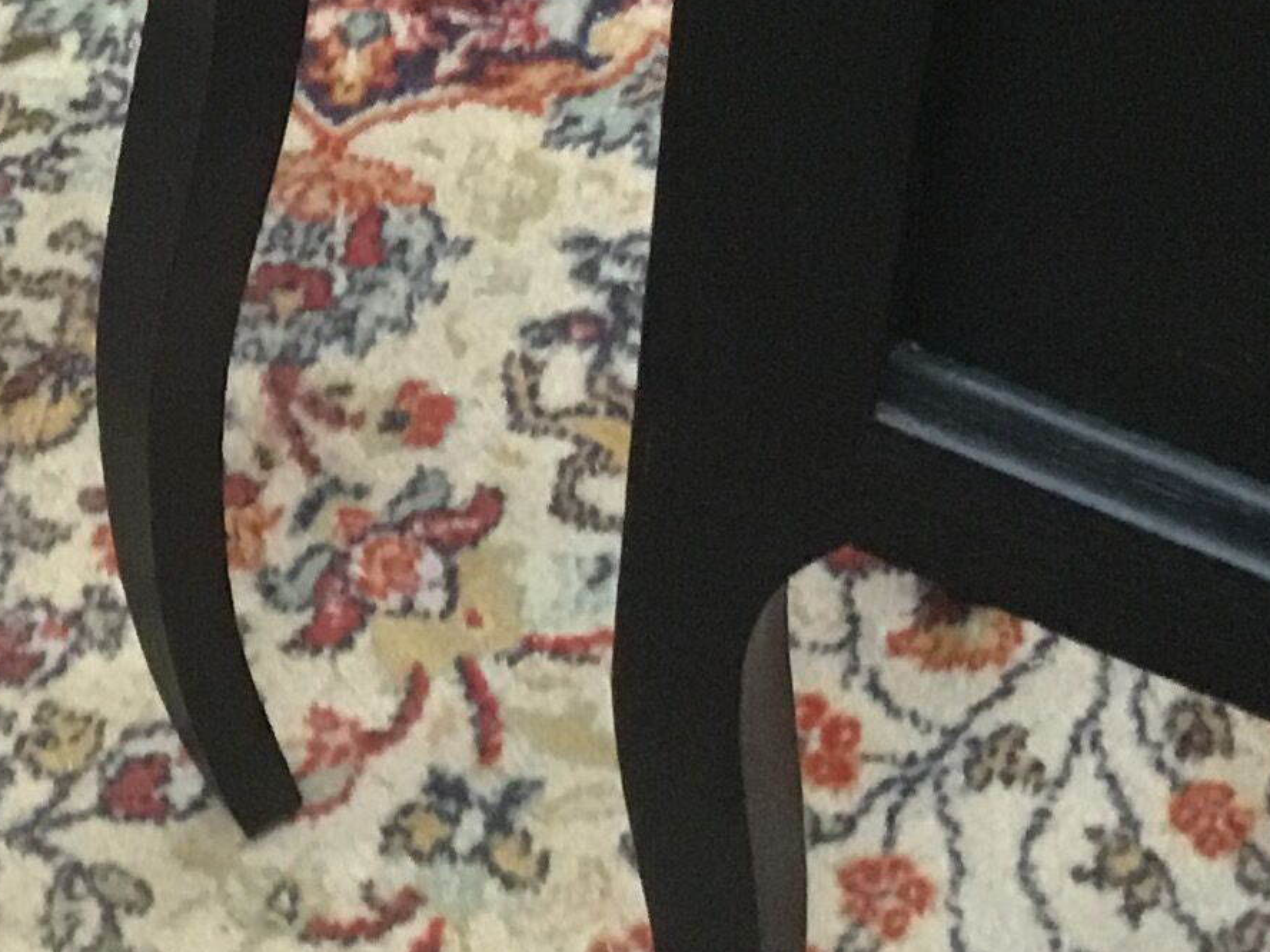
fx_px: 4182
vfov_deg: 12.5
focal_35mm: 114
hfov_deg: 17.1
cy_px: -392
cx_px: 164
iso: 500
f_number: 2.4
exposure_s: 1/17
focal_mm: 3.3
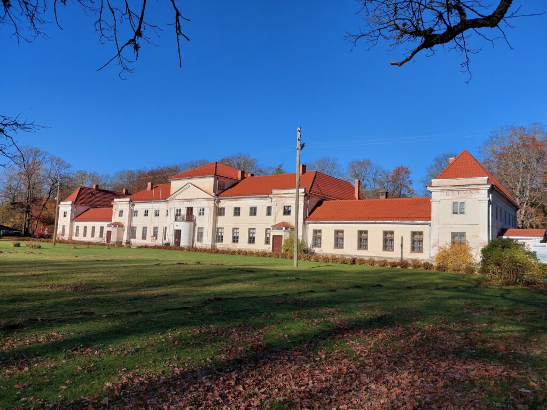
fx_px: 379
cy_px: 205
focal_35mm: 24
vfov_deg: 56.8
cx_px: 274
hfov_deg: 71.6
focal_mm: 5.23
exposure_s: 1/2203
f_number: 1.8
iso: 25
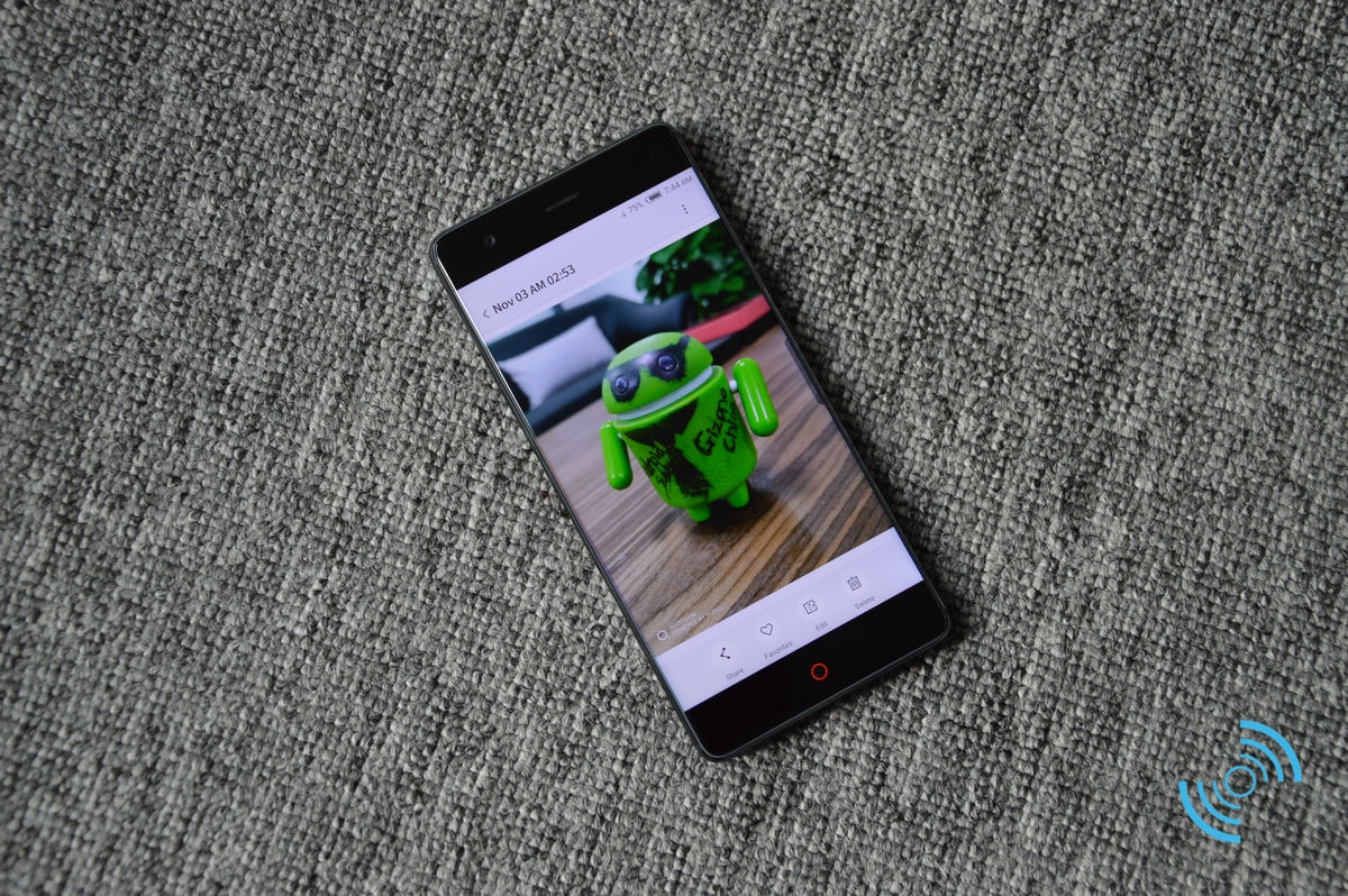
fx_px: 2525
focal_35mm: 68
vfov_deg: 20.1
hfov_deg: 29.9
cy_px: 448
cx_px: 674
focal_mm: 45
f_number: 4.8
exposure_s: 1/50
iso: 400
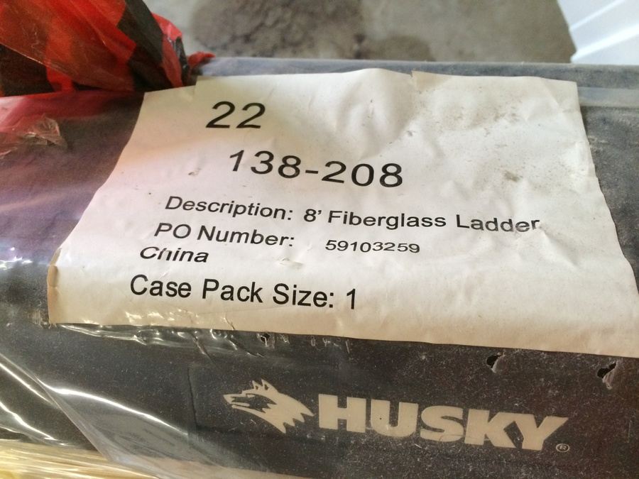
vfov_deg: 46.8
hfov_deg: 60.0
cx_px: 320
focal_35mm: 30
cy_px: 240
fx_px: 554
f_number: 2.2
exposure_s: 1/30
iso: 250
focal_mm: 4.12
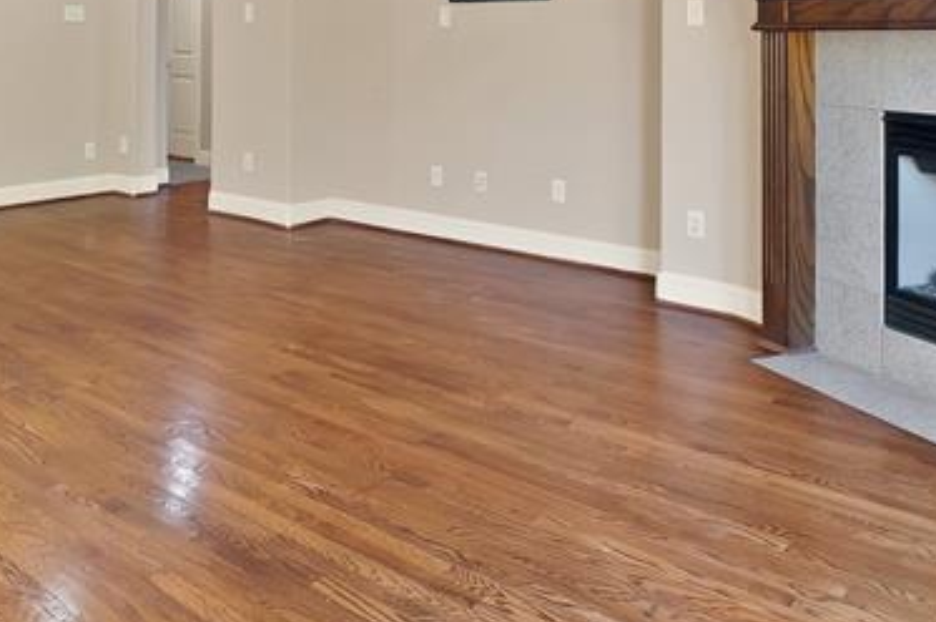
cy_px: 18
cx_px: 346
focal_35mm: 33
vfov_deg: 36.4
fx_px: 857
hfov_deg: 56.5
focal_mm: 12
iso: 640
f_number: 9
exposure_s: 1/2.5
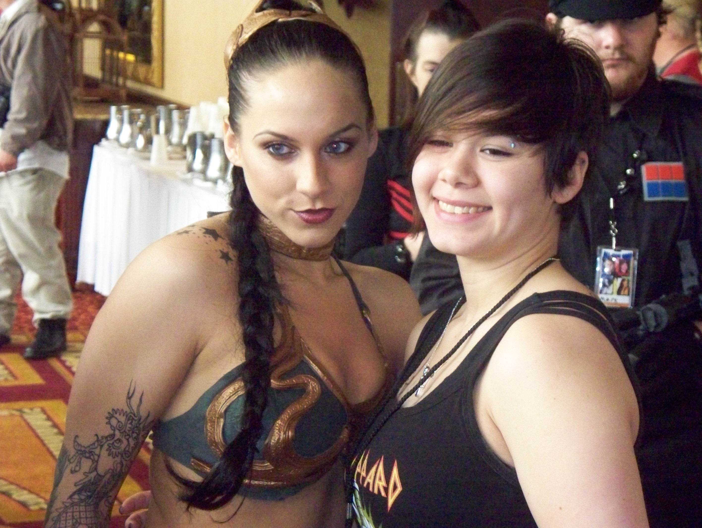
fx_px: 2131
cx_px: 351
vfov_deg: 14.1
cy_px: 264
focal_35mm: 105
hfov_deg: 18.7
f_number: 3.8
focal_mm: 22.05
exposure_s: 1/100
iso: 1600
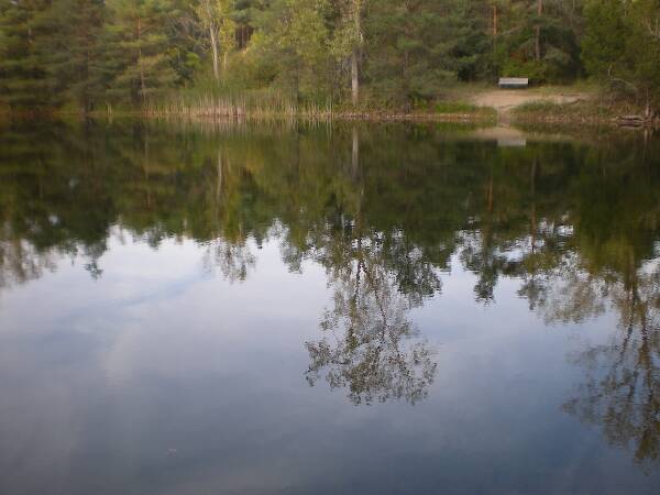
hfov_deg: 49.0
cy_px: 248
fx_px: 725
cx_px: 330
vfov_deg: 37.7
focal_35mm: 38
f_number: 3.1
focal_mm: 6.3
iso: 64
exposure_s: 1/88.8
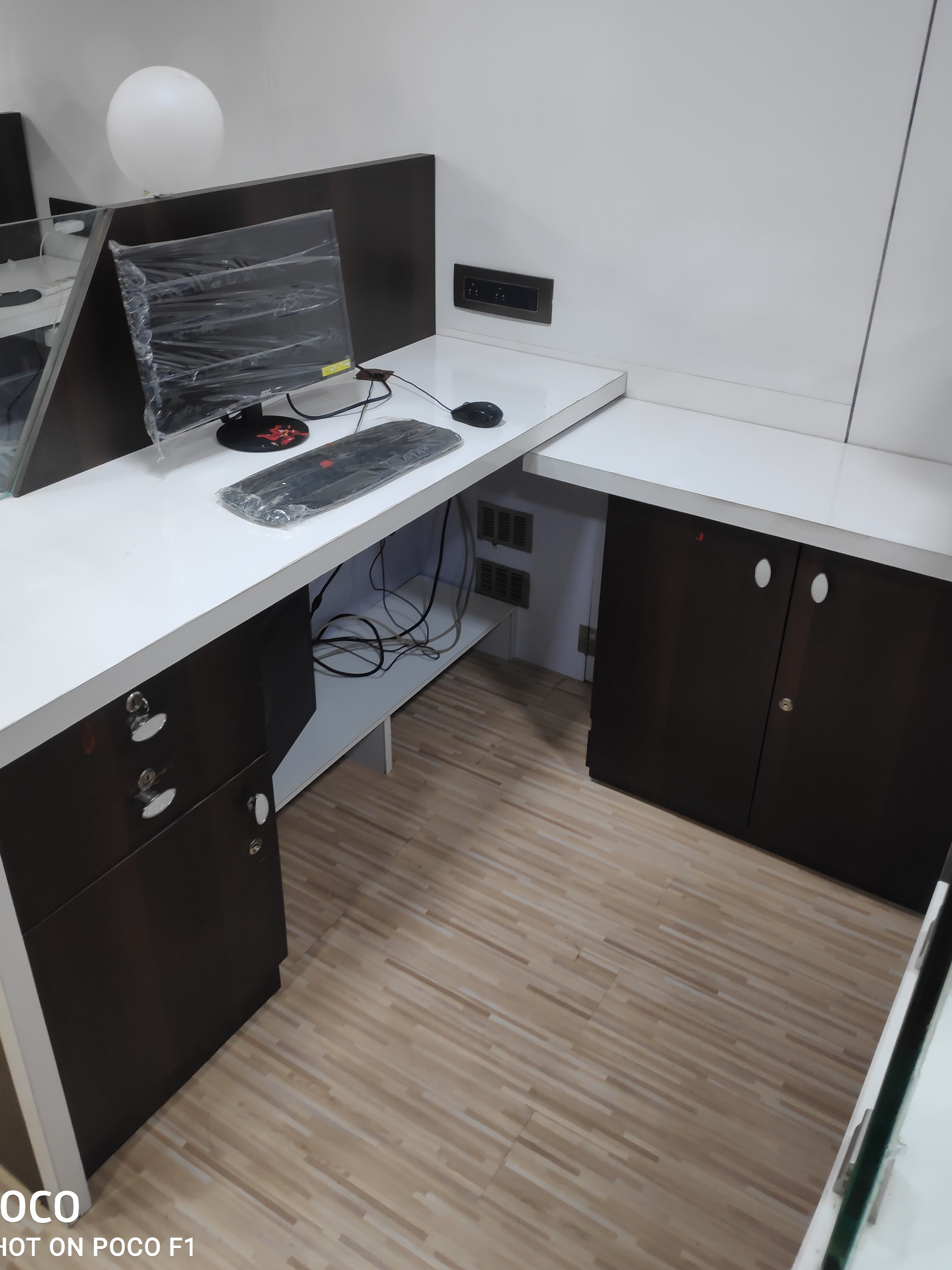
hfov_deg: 58.9
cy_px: 575
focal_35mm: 23
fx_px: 843
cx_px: 475
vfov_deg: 73.7
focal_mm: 3.94
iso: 365
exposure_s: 1/100
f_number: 1.9
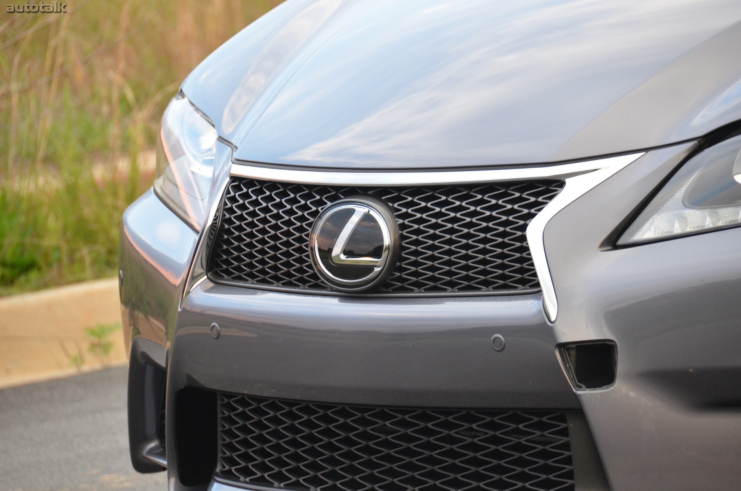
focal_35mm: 300
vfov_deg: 4.6
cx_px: 370
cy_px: 246
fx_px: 6162
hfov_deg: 6.9
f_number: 5.6
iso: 1600
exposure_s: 1/250
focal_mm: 200
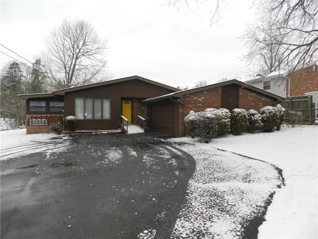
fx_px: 211
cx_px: 159
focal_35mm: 23
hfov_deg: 73.9
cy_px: 120
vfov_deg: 58.9
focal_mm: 4
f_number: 3.4
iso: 160
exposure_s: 1/640
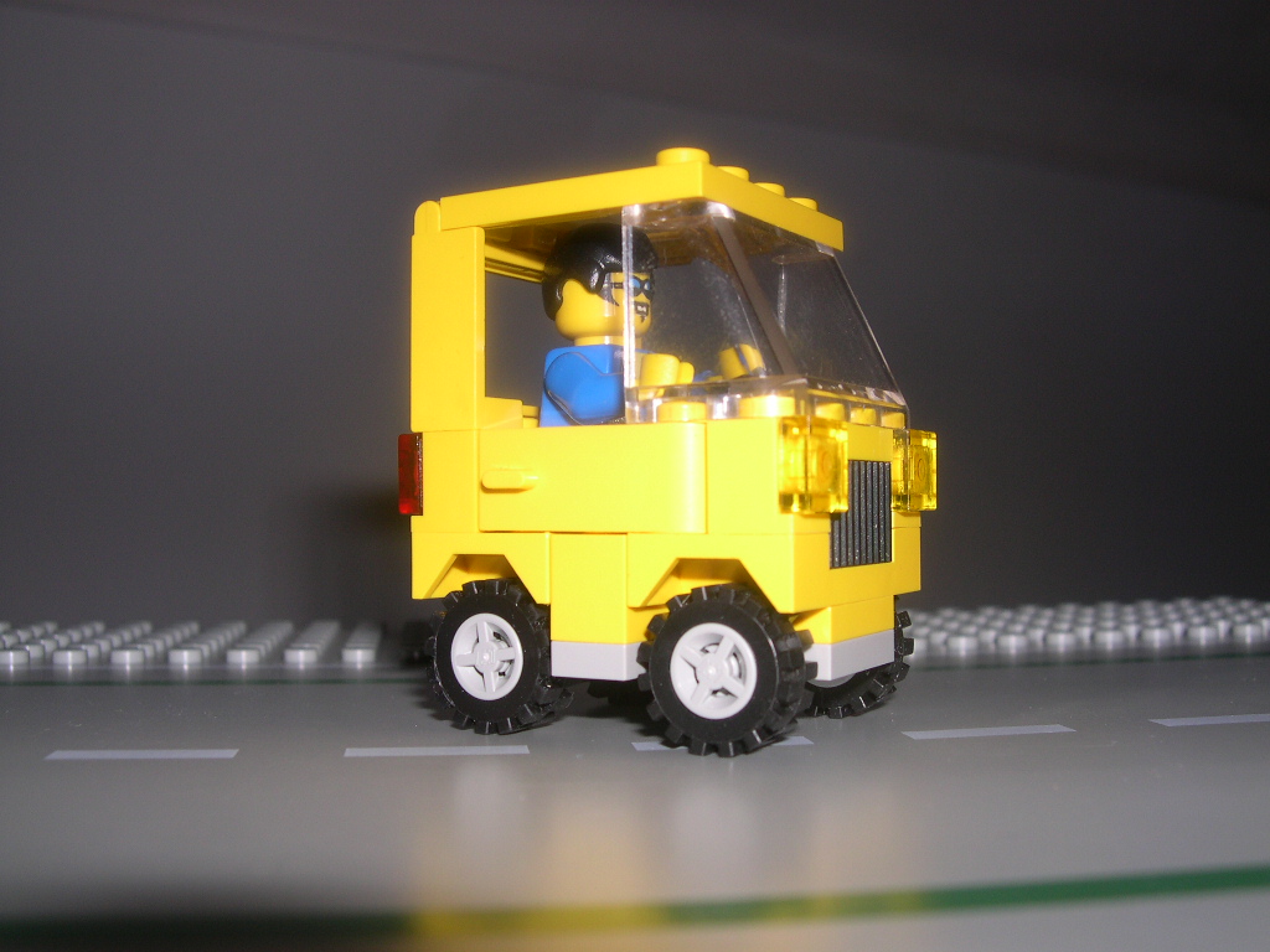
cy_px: 476
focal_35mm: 38
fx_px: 1394
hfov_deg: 49.0
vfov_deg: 37.7
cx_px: 635
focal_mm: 8
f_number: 7.6
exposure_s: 1/60
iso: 100
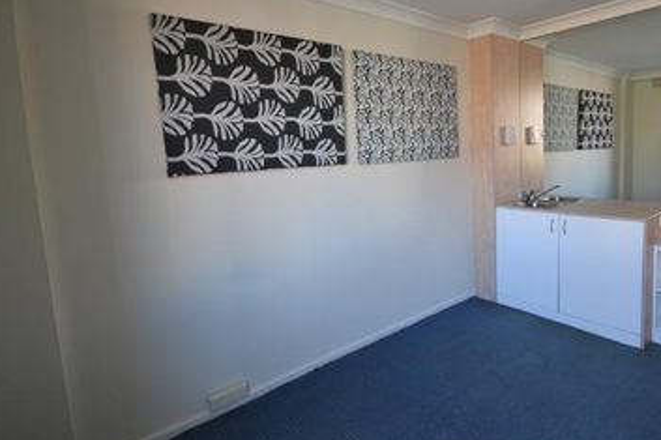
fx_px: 367
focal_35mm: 20
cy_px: 186
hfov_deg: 81.8
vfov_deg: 61.6
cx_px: 427
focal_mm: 10
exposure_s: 1/60
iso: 560
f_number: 4
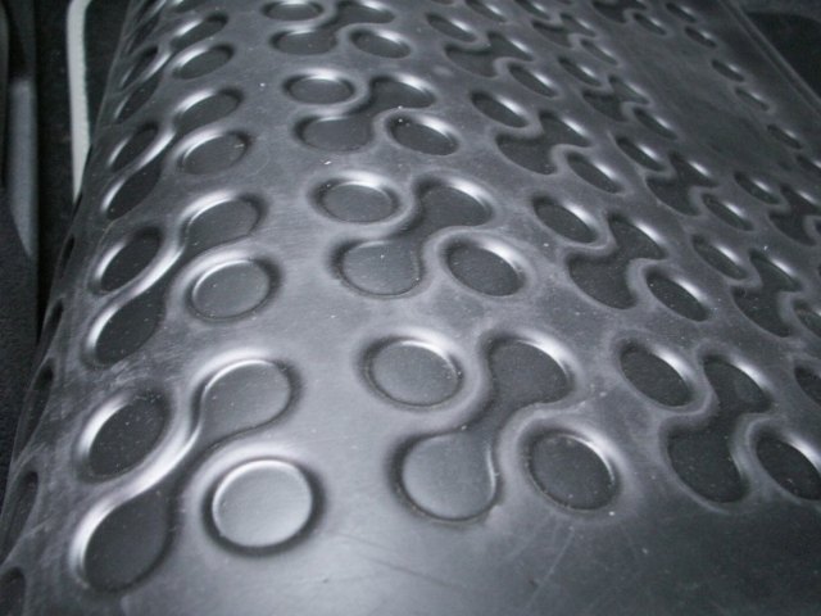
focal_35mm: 35
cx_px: 410
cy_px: 308
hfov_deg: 52.6
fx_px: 830
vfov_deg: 40.7
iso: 160
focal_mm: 5.86
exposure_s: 1/2.5
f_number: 2.8
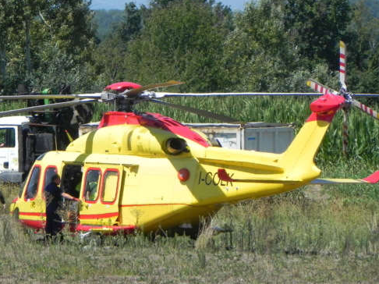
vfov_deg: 3.1
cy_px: 134
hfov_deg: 4.2
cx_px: 115
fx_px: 5165
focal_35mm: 472
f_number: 7.1
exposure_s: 1/477
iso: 160
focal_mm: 59.9
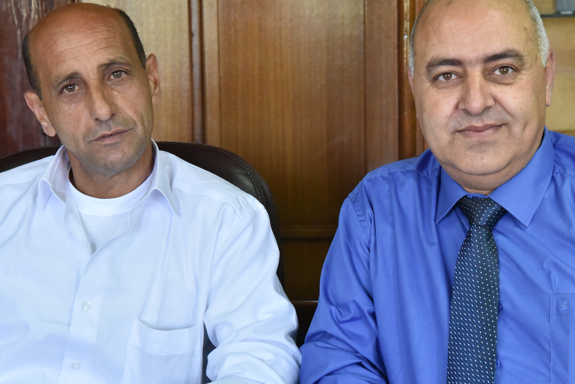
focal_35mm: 112
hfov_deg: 18.3
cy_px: 220
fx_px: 1789
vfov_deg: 12.2
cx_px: 326
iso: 2500
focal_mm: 78
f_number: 6.3
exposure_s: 1/160
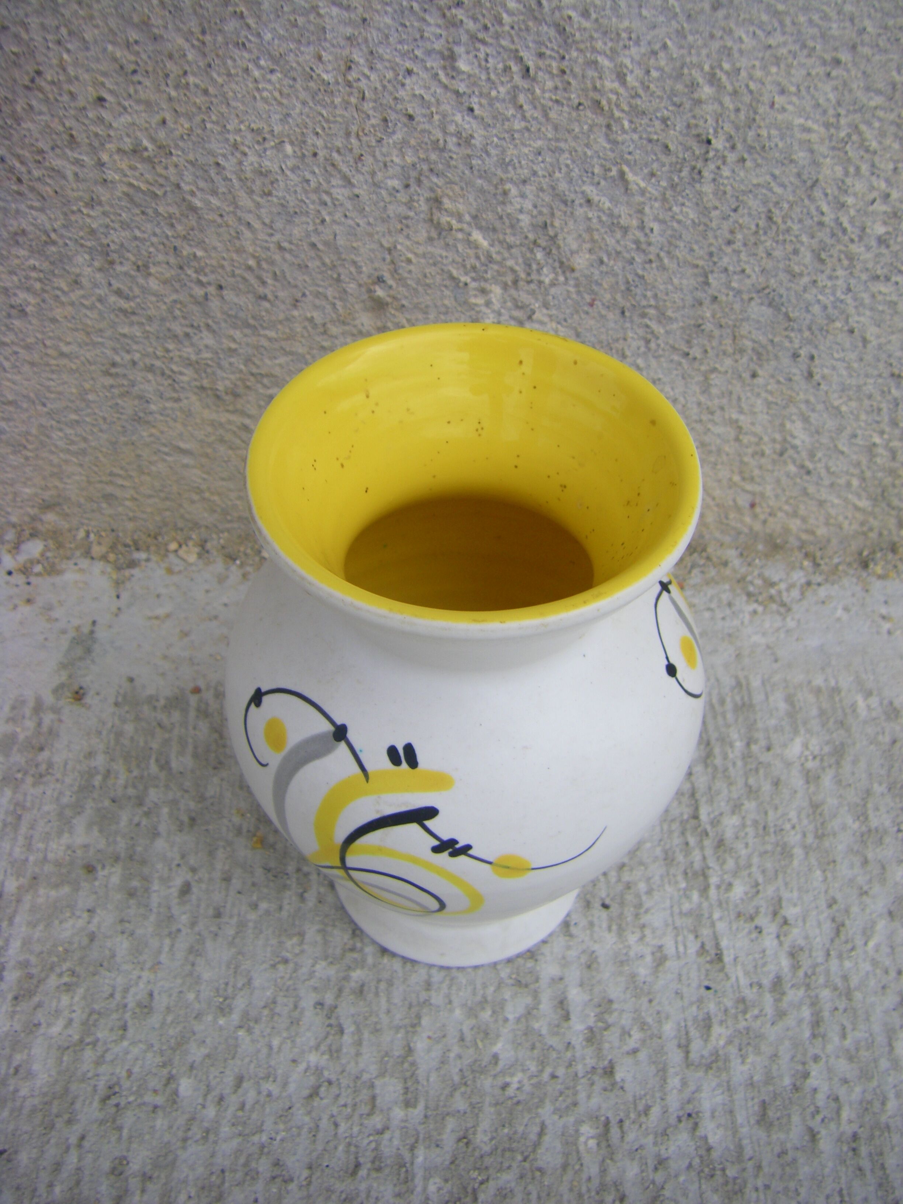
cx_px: 452
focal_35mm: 38
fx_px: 1322
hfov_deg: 37.7
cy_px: 602
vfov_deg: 49.0
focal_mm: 6.3
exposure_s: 1/125
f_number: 7
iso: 64
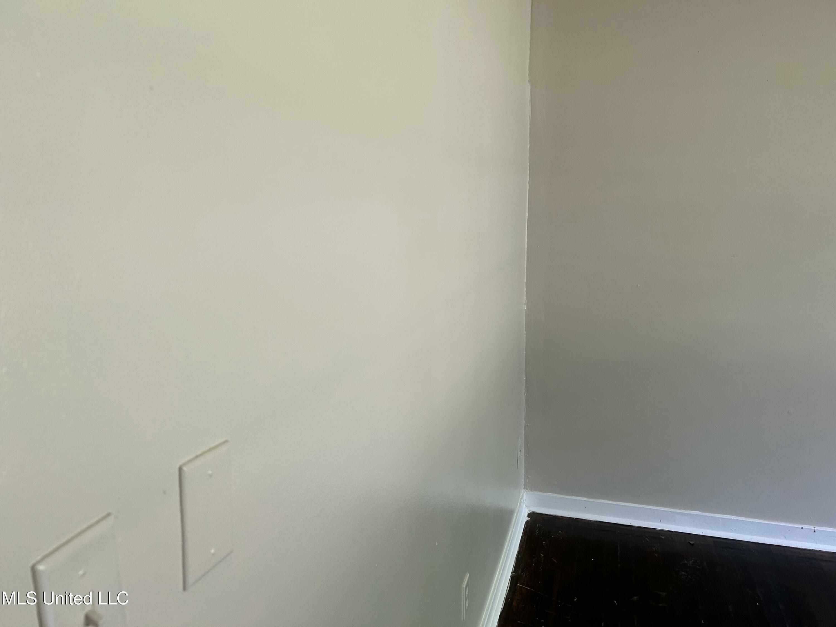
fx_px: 628
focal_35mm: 26
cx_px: 418
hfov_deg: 67.3
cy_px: 314
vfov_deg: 53.1
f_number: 1.5
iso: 125
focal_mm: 5.7
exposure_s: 1/98
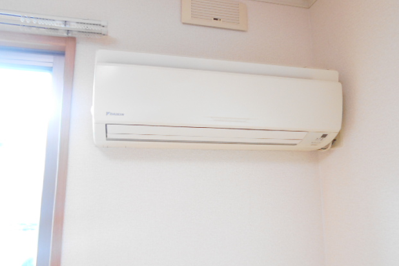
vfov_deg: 46.4
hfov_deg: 65.5
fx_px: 310
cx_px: 205
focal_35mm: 28
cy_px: 132
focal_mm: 4.6
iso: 280
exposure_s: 1/30
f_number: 3.2
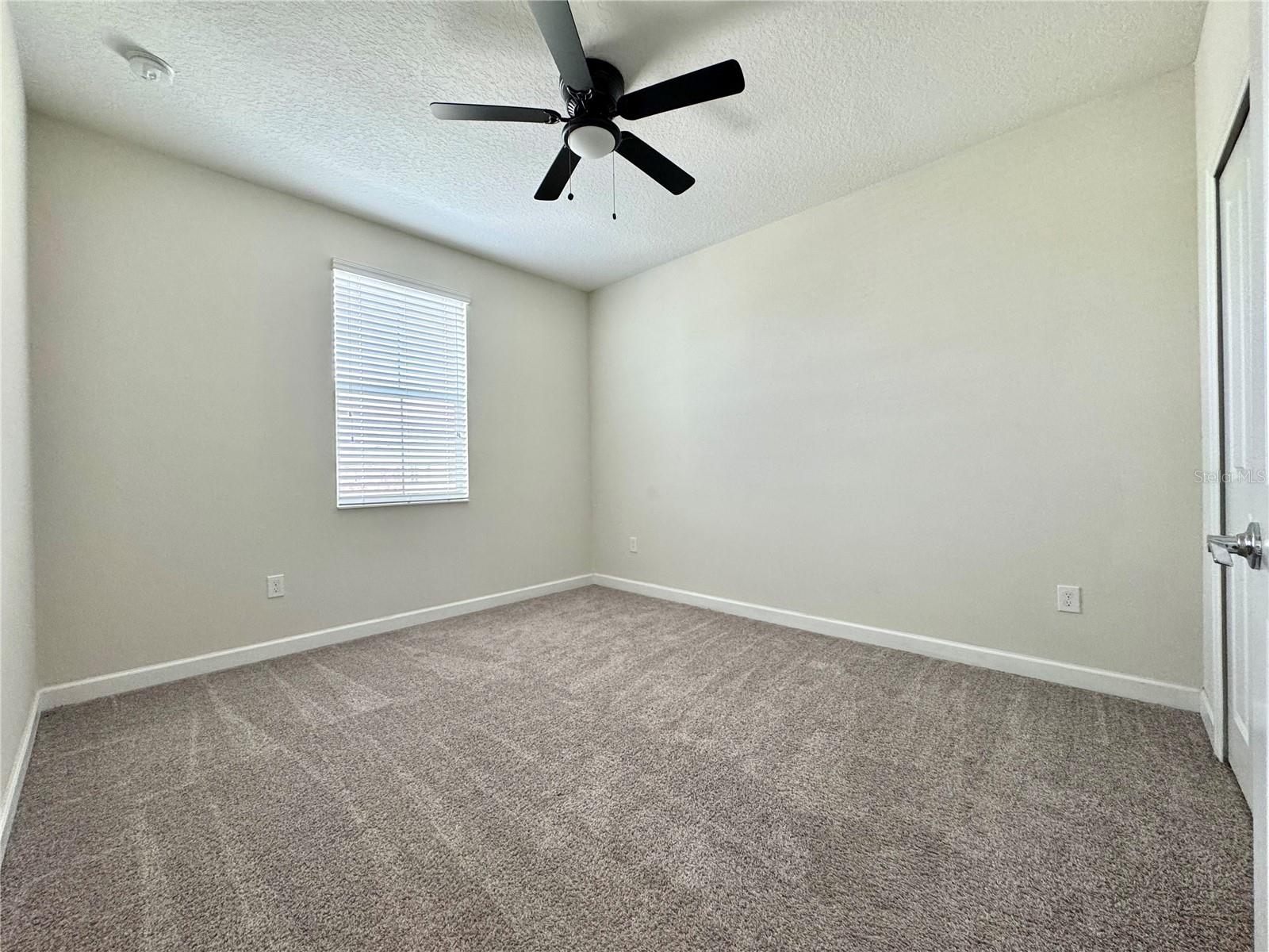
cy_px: 476
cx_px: 634
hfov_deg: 102.1
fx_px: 513
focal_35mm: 14
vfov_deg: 85.7
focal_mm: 2.22
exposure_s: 1/120
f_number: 2.2
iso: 250
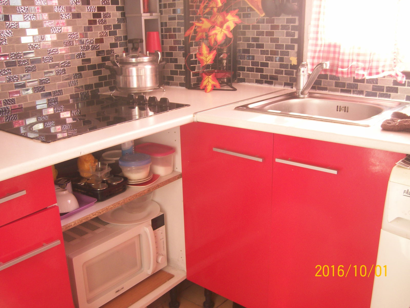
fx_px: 415
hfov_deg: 52.6
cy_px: 154
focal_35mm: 35
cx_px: 205
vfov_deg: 40.7
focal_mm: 5.8
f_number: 2.8
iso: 80
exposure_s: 1/57.8
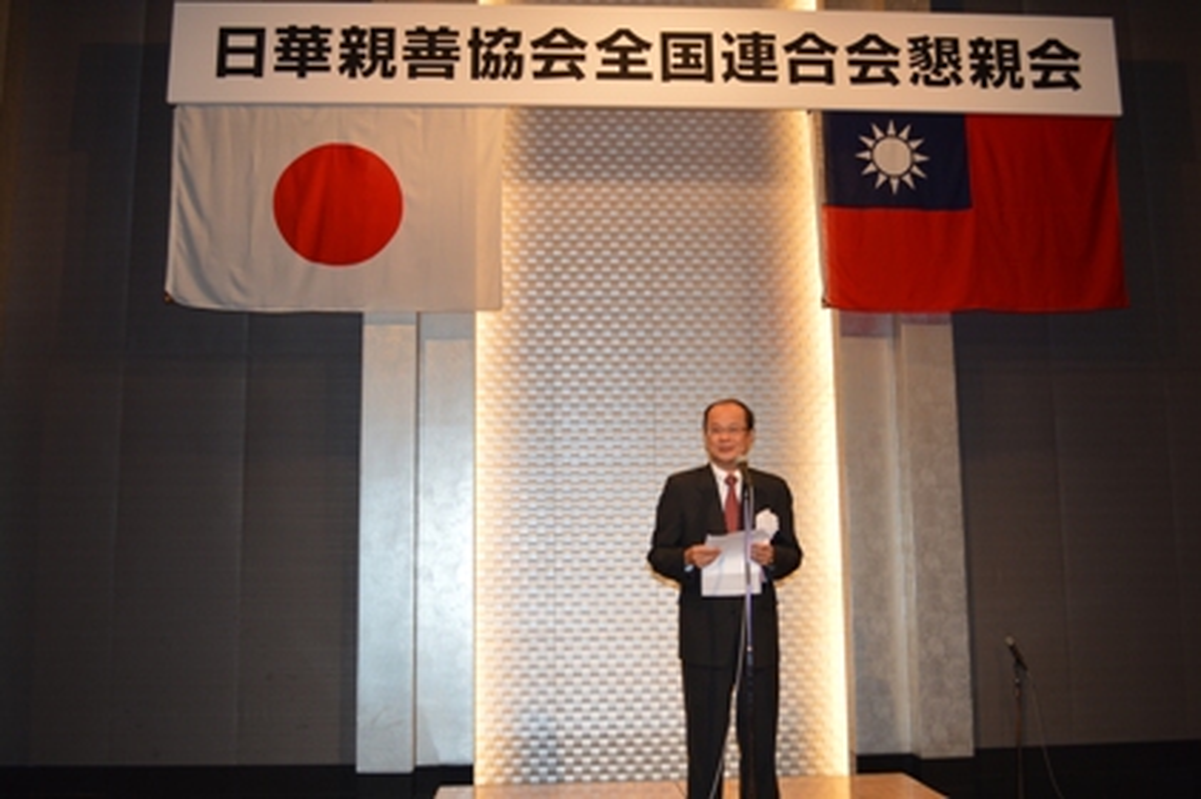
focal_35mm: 33
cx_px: 600
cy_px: 400
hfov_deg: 57.3
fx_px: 1100
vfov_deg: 39.9
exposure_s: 1/125
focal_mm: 22
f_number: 4
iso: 400
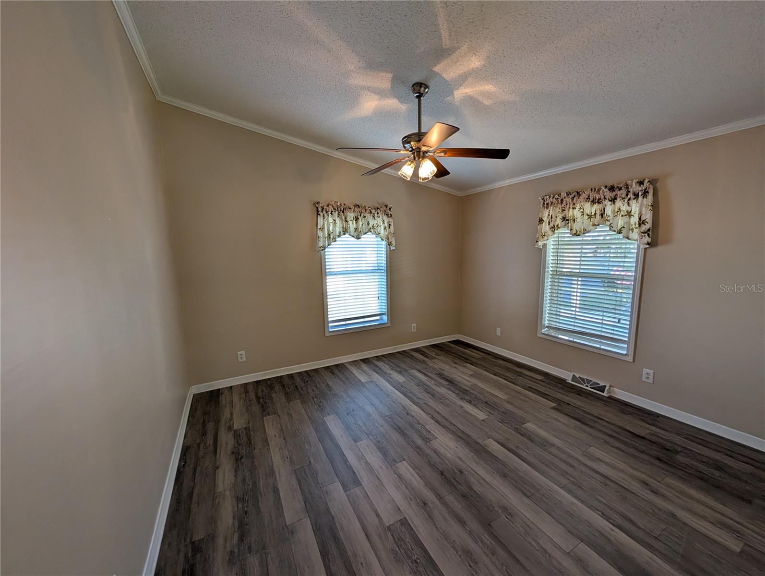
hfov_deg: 110.5
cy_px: 288
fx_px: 266
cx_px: 382
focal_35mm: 12
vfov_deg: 94.6
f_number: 1.7
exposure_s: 1/120
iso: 68
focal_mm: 2.02
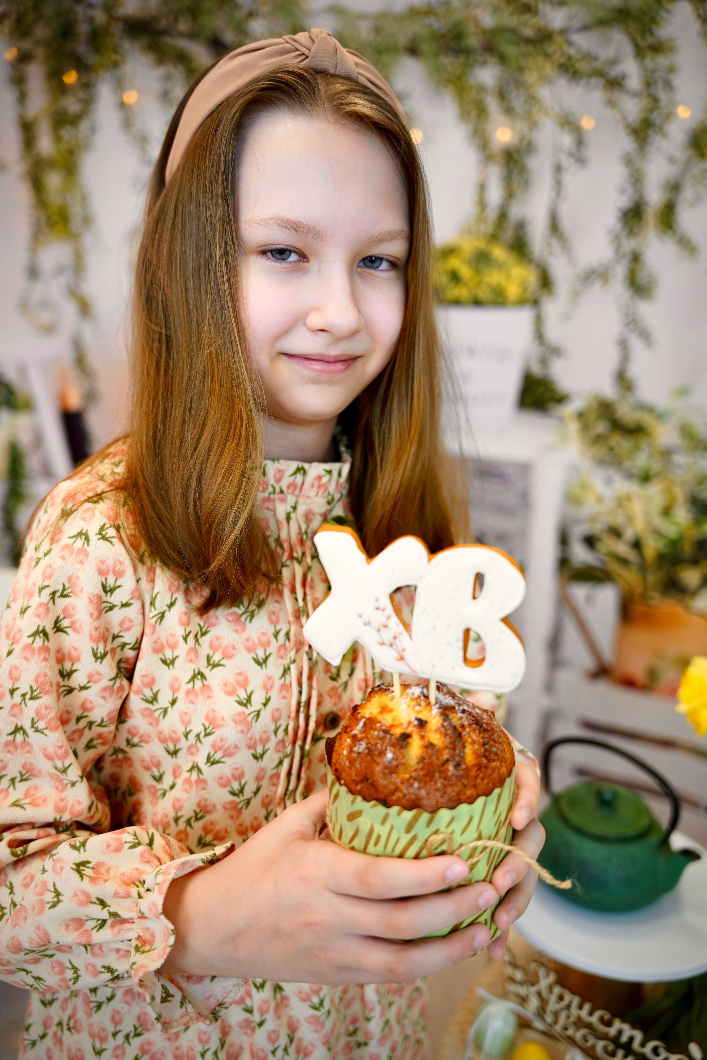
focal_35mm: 32
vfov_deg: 59.2
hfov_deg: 41.5
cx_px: 354
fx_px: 934
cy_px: 530
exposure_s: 1/125
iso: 320
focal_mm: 31.7
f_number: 2.8
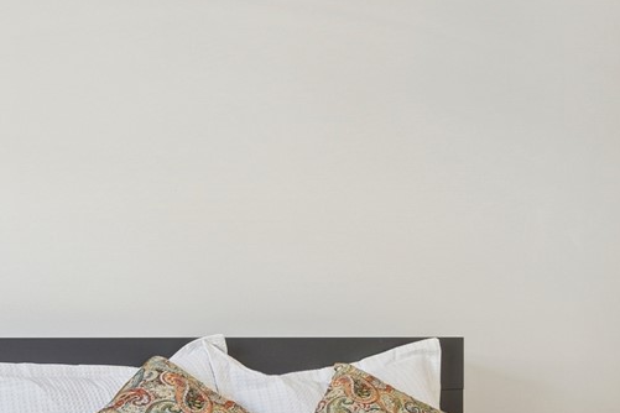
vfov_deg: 20.8
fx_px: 1119
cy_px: 307
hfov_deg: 30.0
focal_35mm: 65
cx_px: 522
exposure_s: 1/10
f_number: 6.3
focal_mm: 10
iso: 100
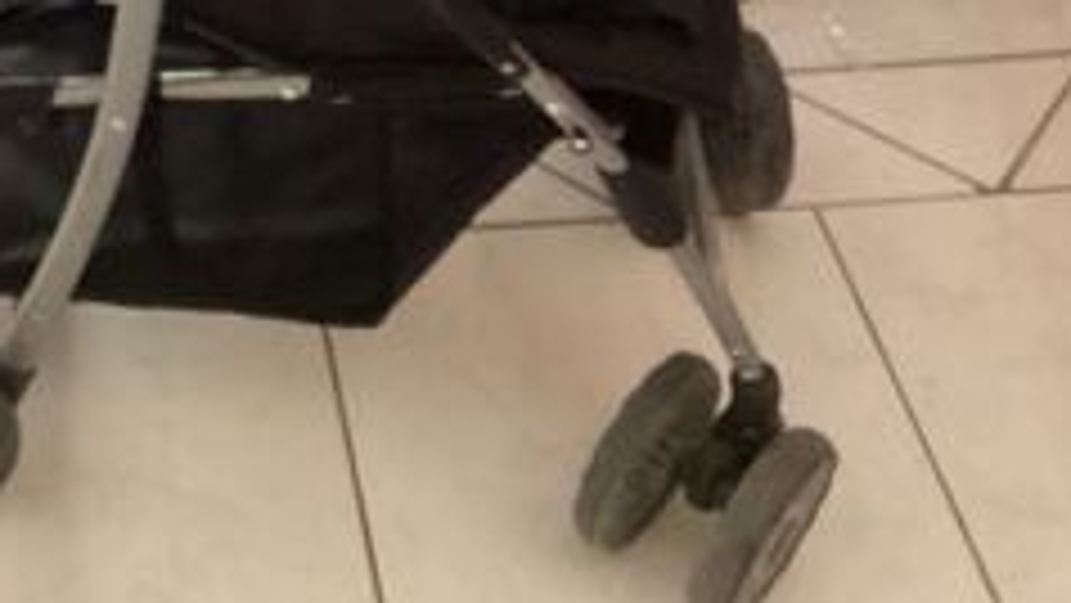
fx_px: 1932
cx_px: 90
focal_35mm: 68
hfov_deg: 29.6
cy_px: -202
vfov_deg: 16.7
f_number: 2.4
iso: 500
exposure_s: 1/30
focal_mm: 3.3
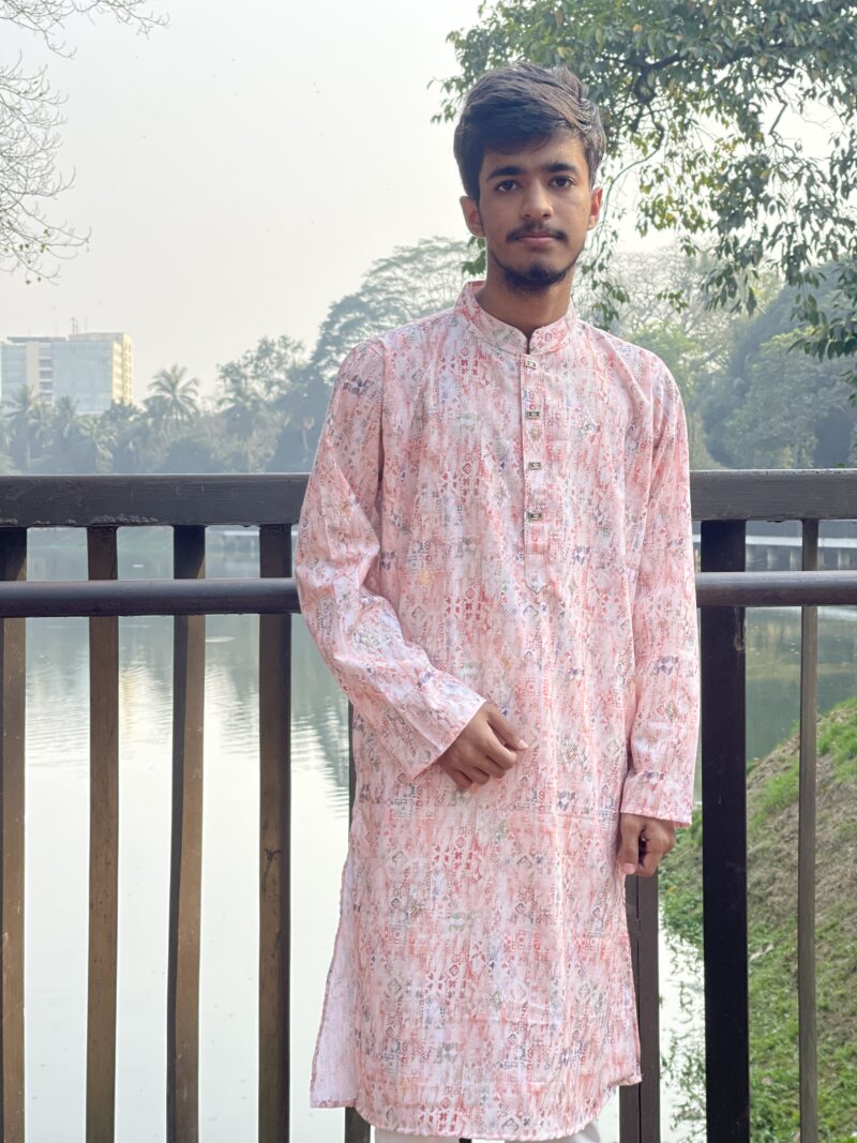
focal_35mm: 64
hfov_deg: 22.9
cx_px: 428
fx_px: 2113
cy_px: 572
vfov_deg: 30.3
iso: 32
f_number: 2.2
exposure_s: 1/413
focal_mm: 7.5
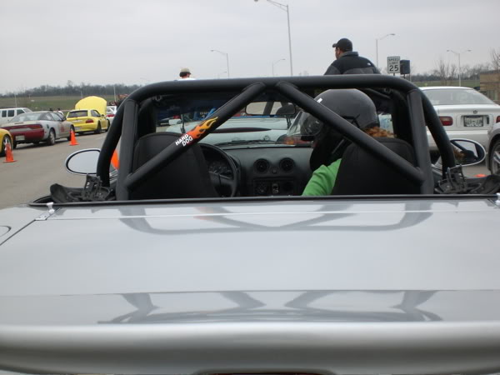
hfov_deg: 49.0
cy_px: 188
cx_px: 250
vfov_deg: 37.7
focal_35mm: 38
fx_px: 549
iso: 50
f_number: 3.1
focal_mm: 6.3
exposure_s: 1/320
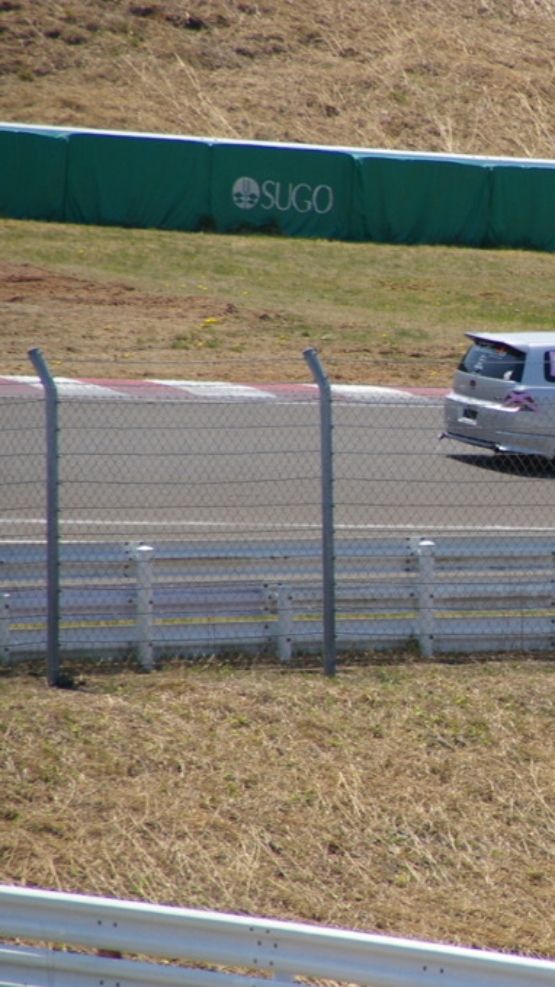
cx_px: 661
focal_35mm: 545
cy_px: 494
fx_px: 14257
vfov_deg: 4.0
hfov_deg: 2.2
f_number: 9.5
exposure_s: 1/350
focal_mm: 230
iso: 200
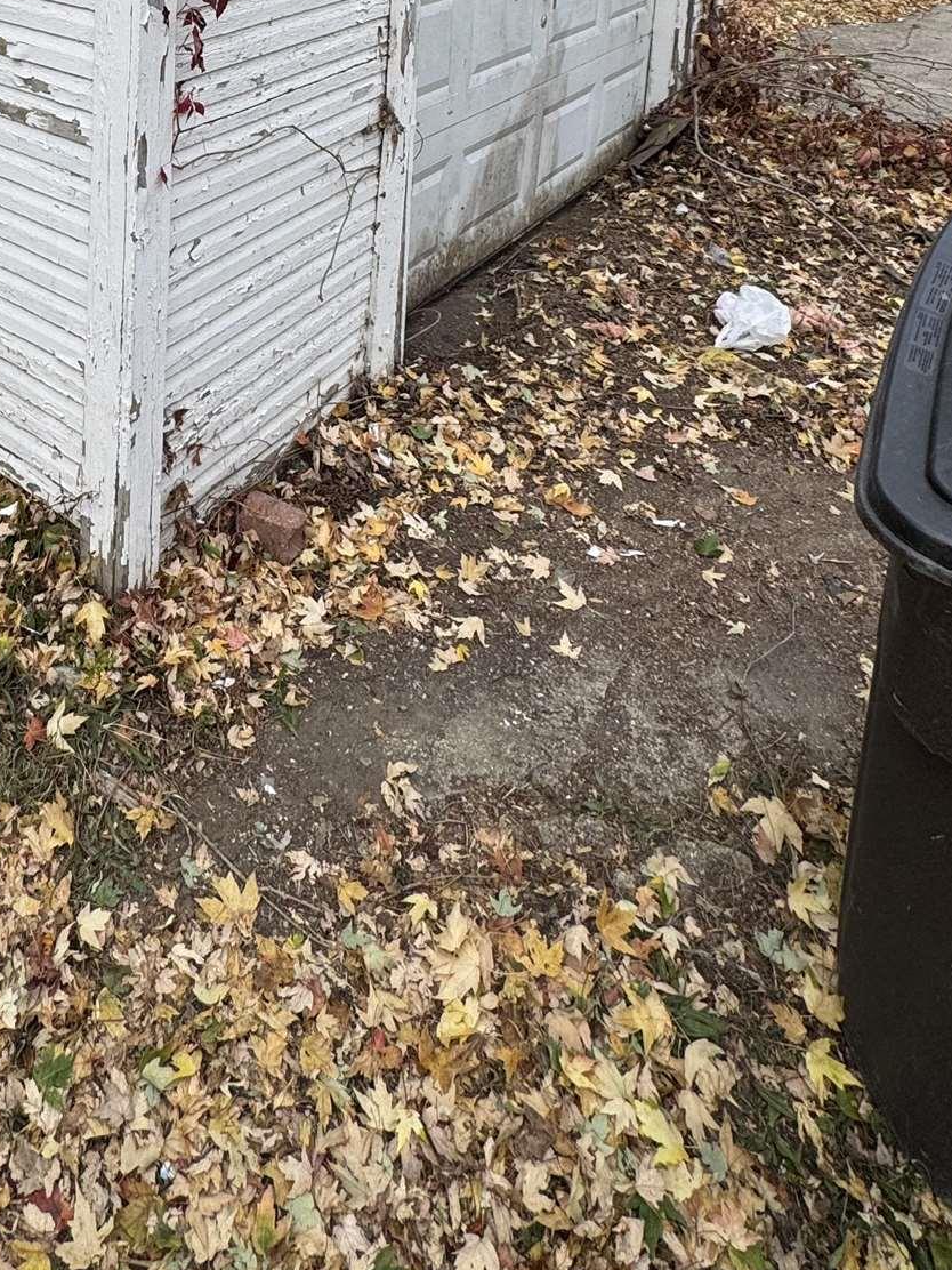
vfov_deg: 48.9
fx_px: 1063
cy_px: -37
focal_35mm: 29
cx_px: 202
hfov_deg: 46.0
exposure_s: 1/849
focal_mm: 2.22
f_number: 2.2
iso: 50
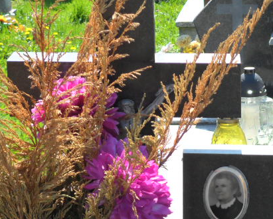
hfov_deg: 10.5
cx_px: 327
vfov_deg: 8.6
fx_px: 1455
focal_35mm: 180
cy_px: 198
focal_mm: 13.2
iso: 100
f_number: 3.9
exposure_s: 1/350
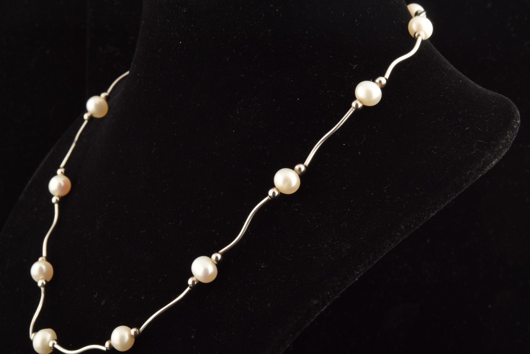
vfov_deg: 15.2
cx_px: 265
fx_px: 1325
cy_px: 177
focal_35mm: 90
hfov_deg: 22.6
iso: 100
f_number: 22
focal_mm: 60
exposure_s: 1/125
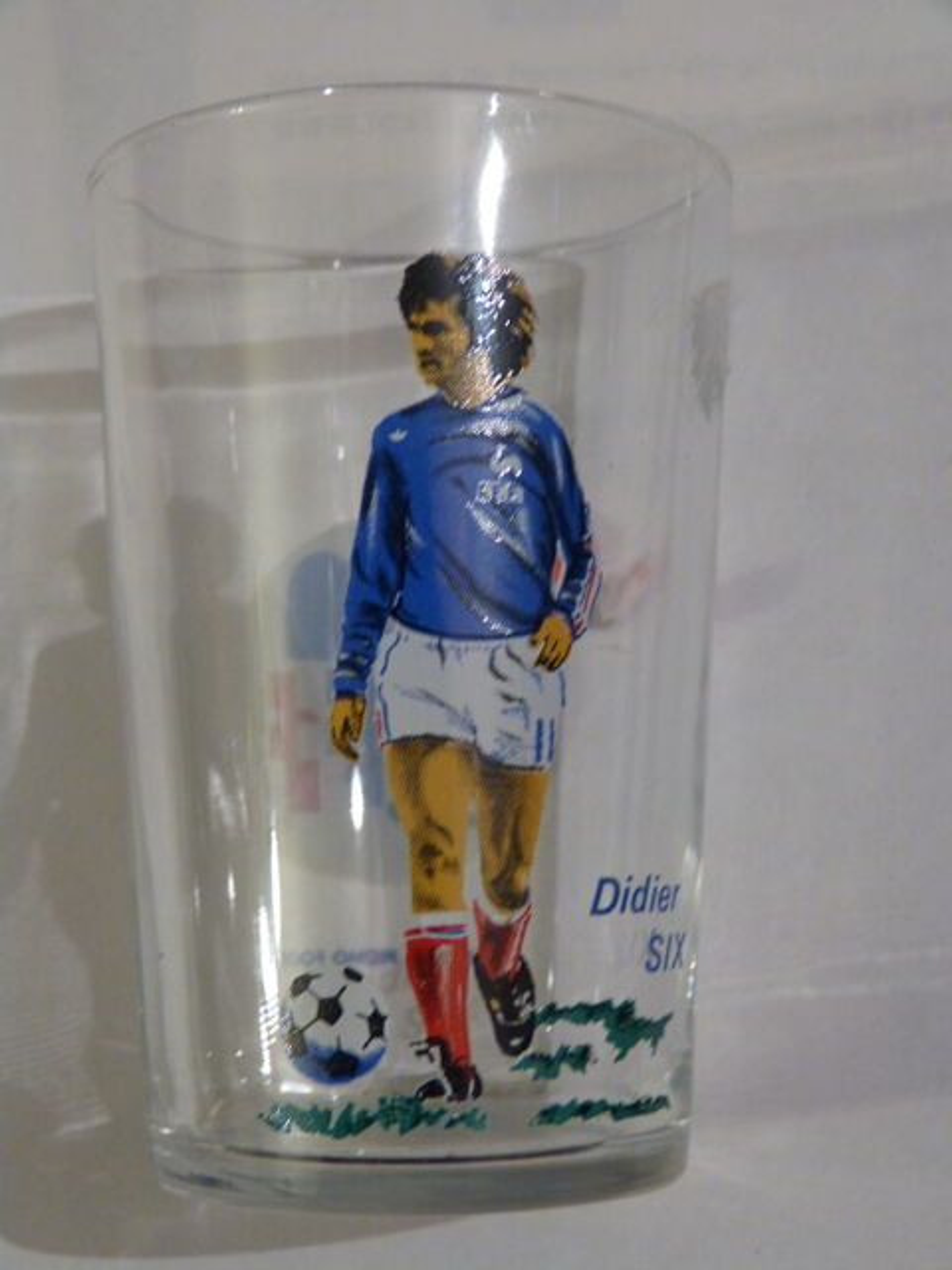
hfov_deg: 23.7
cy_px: 635
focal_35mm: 62
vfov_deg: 31.2
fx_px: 2273
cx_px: 476
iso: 400
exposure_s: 1/8
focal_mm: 11
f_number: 3.3
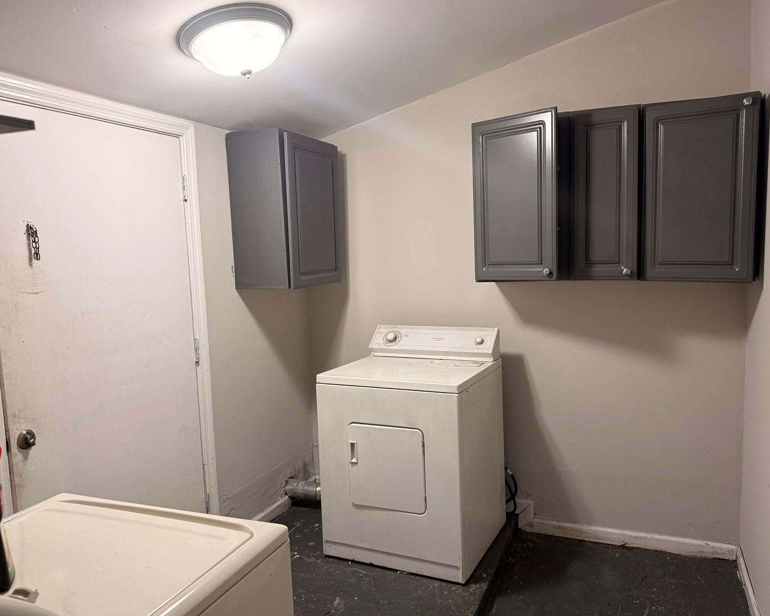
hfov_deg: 65.9
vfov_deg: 54.9
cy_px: 309
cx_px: 423
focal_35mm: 26
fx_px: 592
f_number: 1.78
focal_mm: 6.76
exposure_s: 1/97
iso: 200
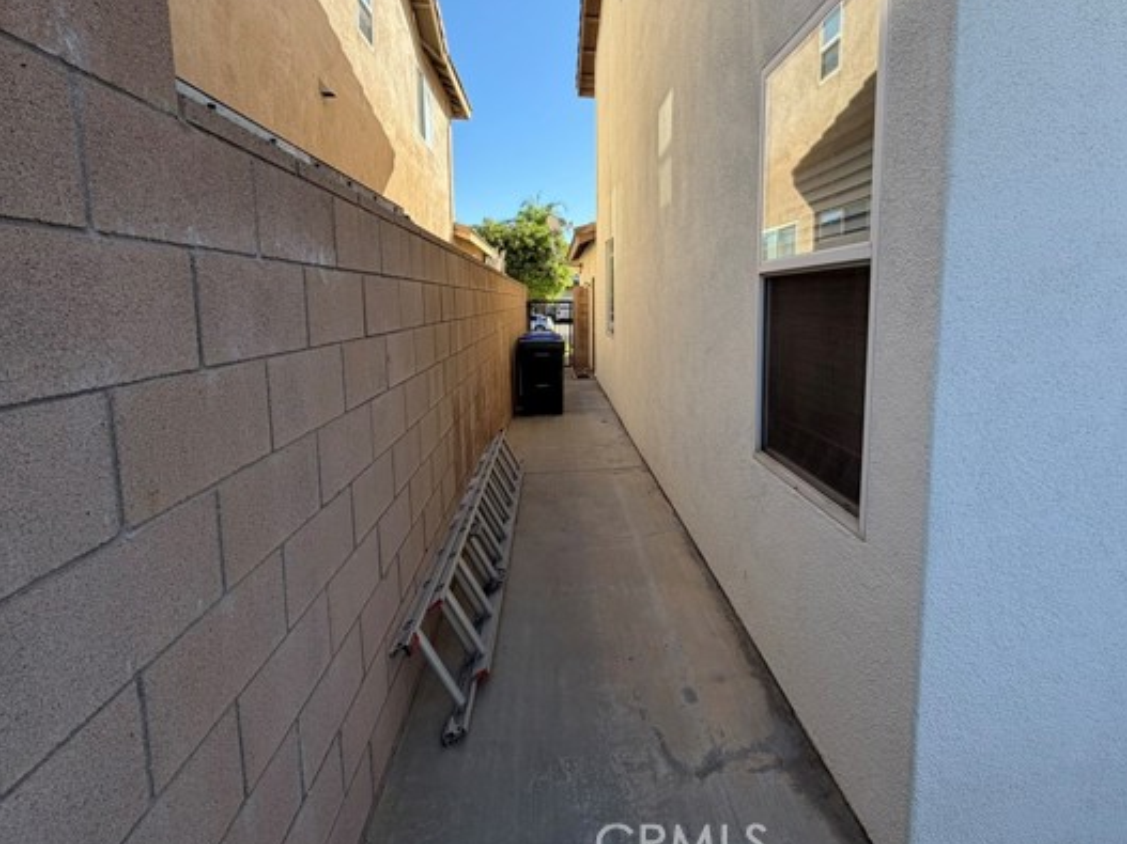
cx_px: 648
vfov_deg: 74.3
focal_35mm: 17
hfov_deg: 90.4
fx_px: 553
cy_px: 361
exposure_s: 1/502
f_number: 2.2
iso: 40
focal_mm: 2.22
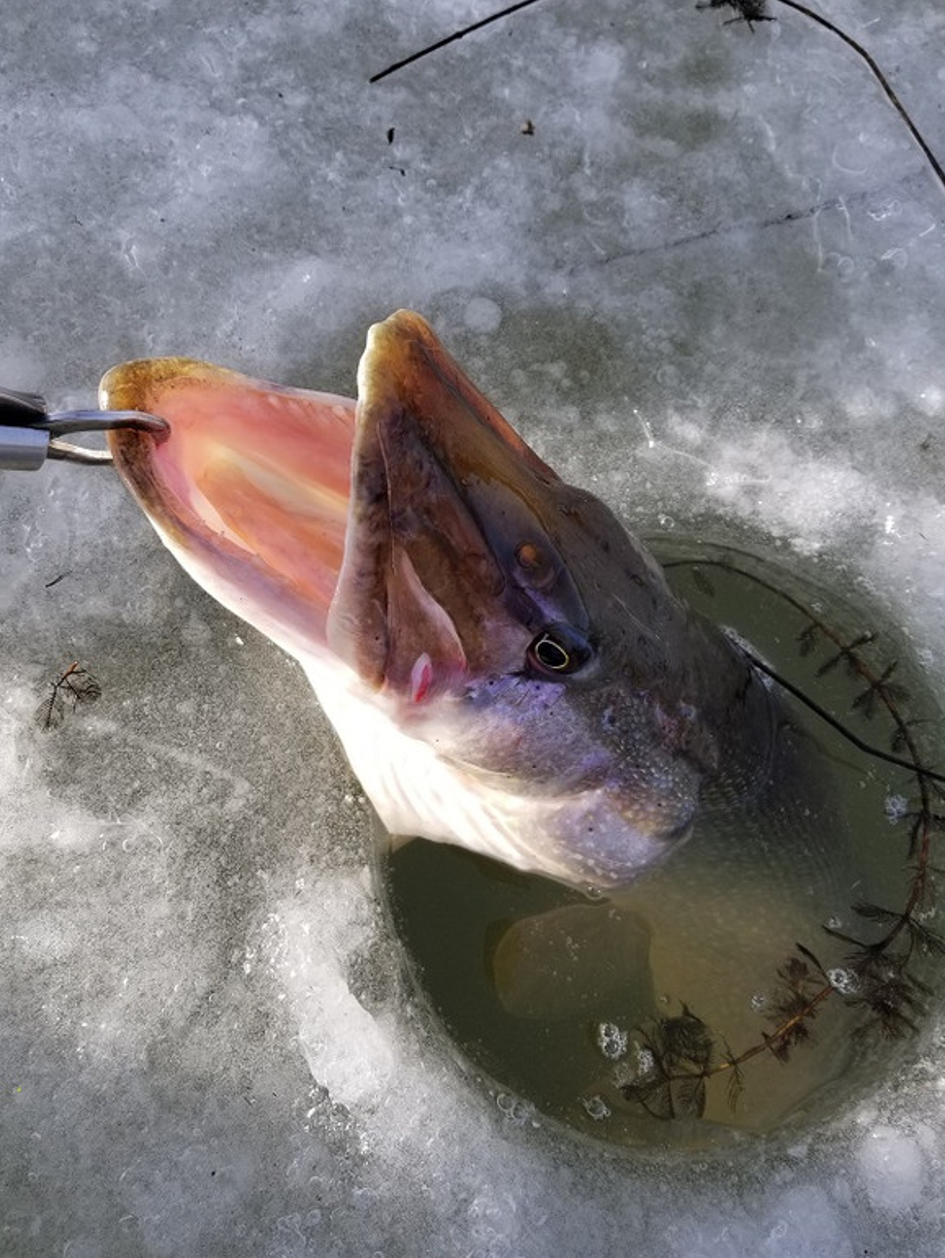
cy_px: 634
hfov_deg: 51.4
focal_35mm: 27
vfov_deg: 65.3
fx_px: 982
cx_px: 464
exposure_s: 1/1020
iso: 50
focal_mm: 4.25
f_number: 1.7
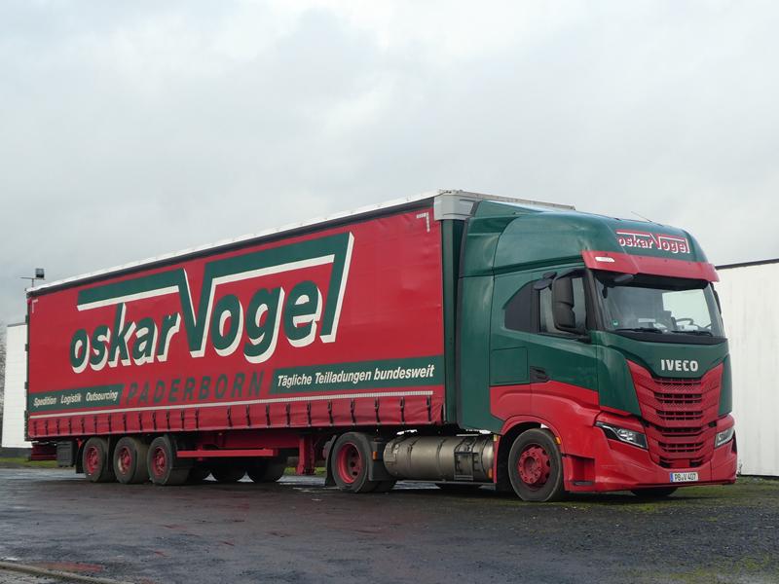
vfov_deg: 32.9
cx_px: 390
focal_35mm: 44
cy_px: 292
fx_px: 990
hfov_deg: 42.9
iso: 80
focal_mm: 7.8
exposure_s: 1/125
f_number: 3.9
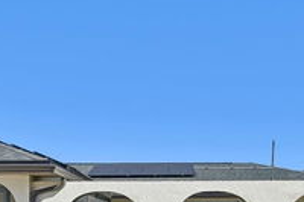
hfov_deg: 47.4
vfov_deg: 29.9
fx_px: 346
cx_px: 161
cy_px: 212
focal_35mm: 41
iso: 400
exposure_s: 1/1600
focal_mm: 16
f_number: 8
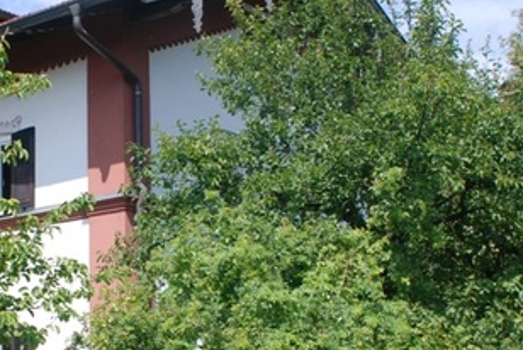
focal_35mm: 64
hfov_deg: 30.4
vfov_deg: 21.1
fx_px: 931
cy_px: 268
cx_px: 82
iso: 100
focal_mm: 20
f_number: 7.1
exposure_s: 1/200
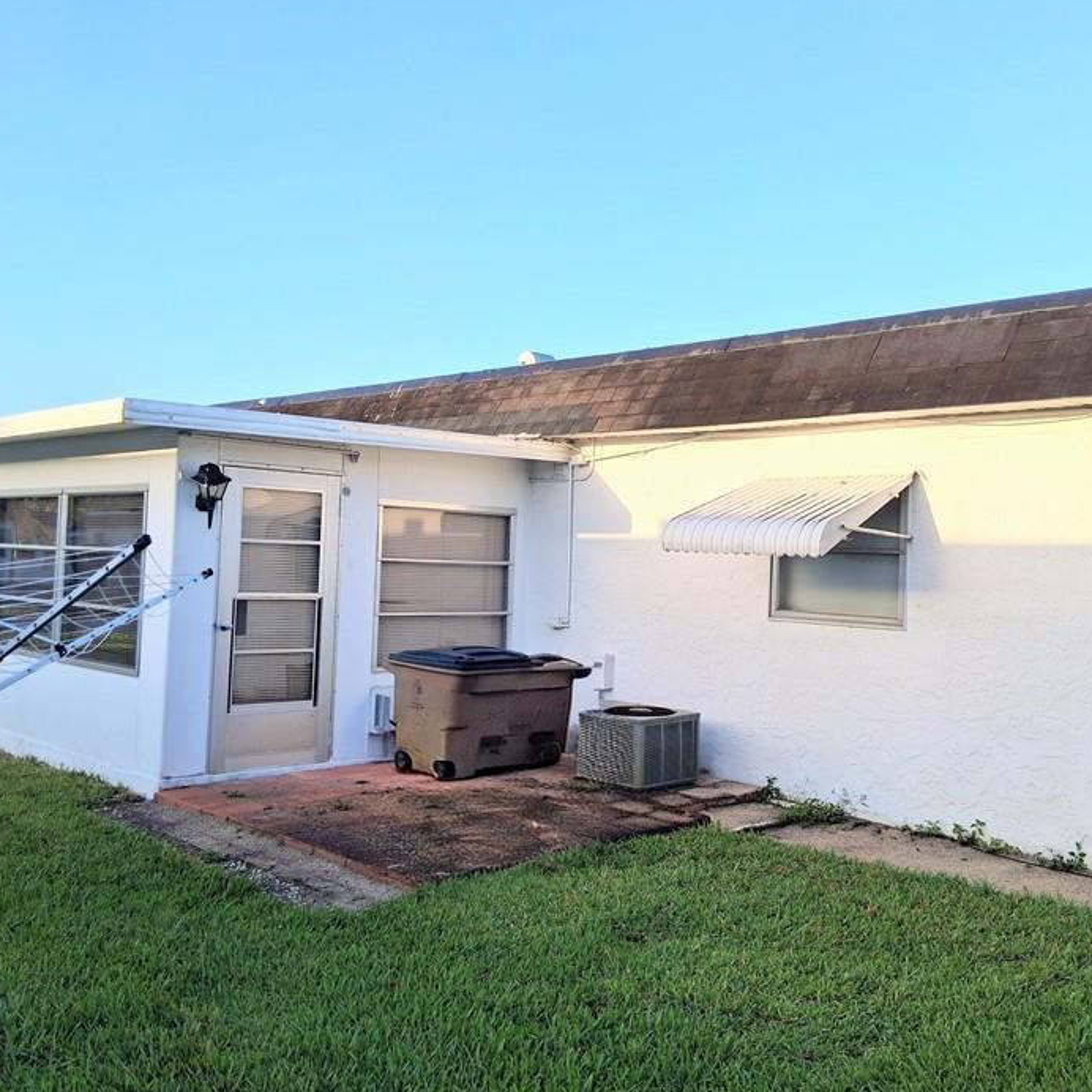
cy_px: 538
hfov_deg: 48.4
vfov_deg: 48.4
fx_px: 1213
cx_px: 592
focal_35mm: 34
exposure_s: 1/260
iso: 25
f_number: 1.8
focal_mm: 3.98
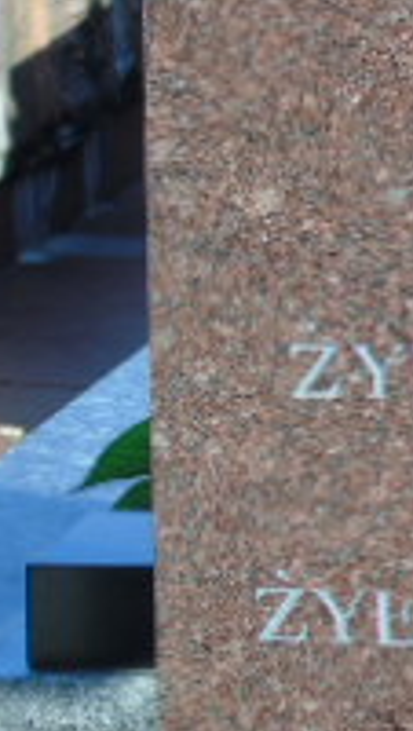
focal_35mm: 432
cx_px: 1078
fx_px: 8382
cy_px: 424
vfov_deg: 5.0
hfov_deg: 2.8
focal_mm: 22
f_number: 4.6
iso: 80
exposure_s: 1/200
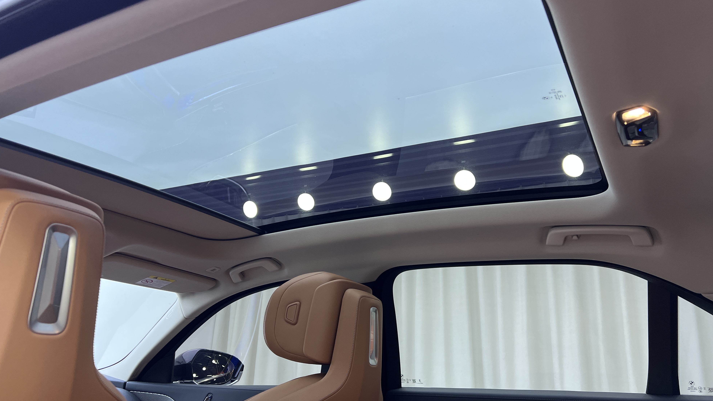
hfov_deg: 66.1
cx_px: 349
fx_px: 548
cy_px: 210
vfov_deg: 40.2
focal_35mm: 29
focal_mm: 5.7
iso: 80
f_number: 1.5
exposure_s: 1/99
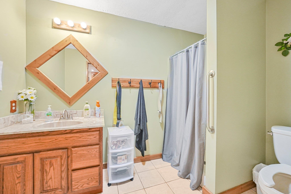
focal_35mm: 14
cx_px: 146
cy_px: 97
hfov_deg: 104.2
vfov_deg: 81.3
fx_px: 113
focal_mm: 14
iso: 2500
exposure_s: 1/200
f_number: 3.2
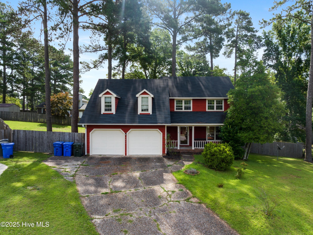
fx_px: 217
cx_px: 156
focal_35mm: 24
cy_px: 118
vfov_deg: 56.8
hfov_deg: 71.6
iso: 100
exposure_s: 1/5
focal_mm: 12.29
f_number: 8
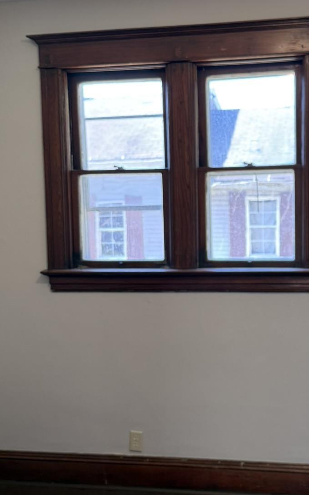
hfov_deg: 26.5
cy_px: 276
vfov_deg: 41.8
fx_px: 647
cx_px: 233
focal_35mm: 48
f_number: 1.78
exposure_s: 1/120
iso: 160
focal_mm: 6.76
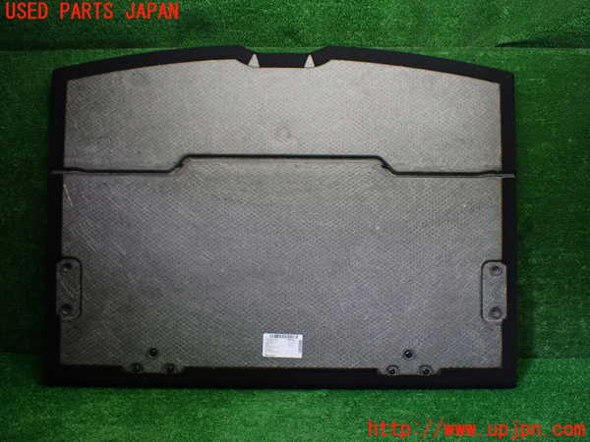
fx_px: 511
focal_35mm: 30
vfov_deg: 46.8
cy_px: 221
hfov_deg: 60.0
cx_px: 295
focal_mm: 5.4
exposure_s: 1/125
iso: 320
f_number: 2.3
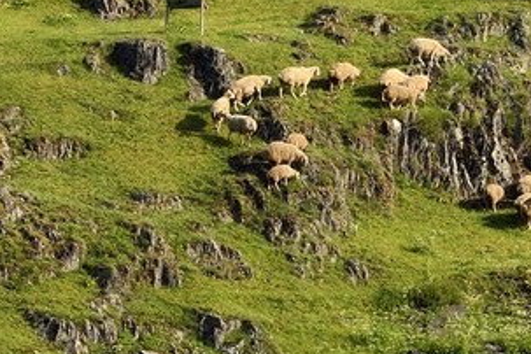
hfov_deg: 2.9
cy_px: -543
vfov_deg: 1.9
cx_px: 1316
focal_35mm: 712
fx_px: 10501
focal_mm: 135
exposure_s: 1/250
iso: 200
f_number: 11
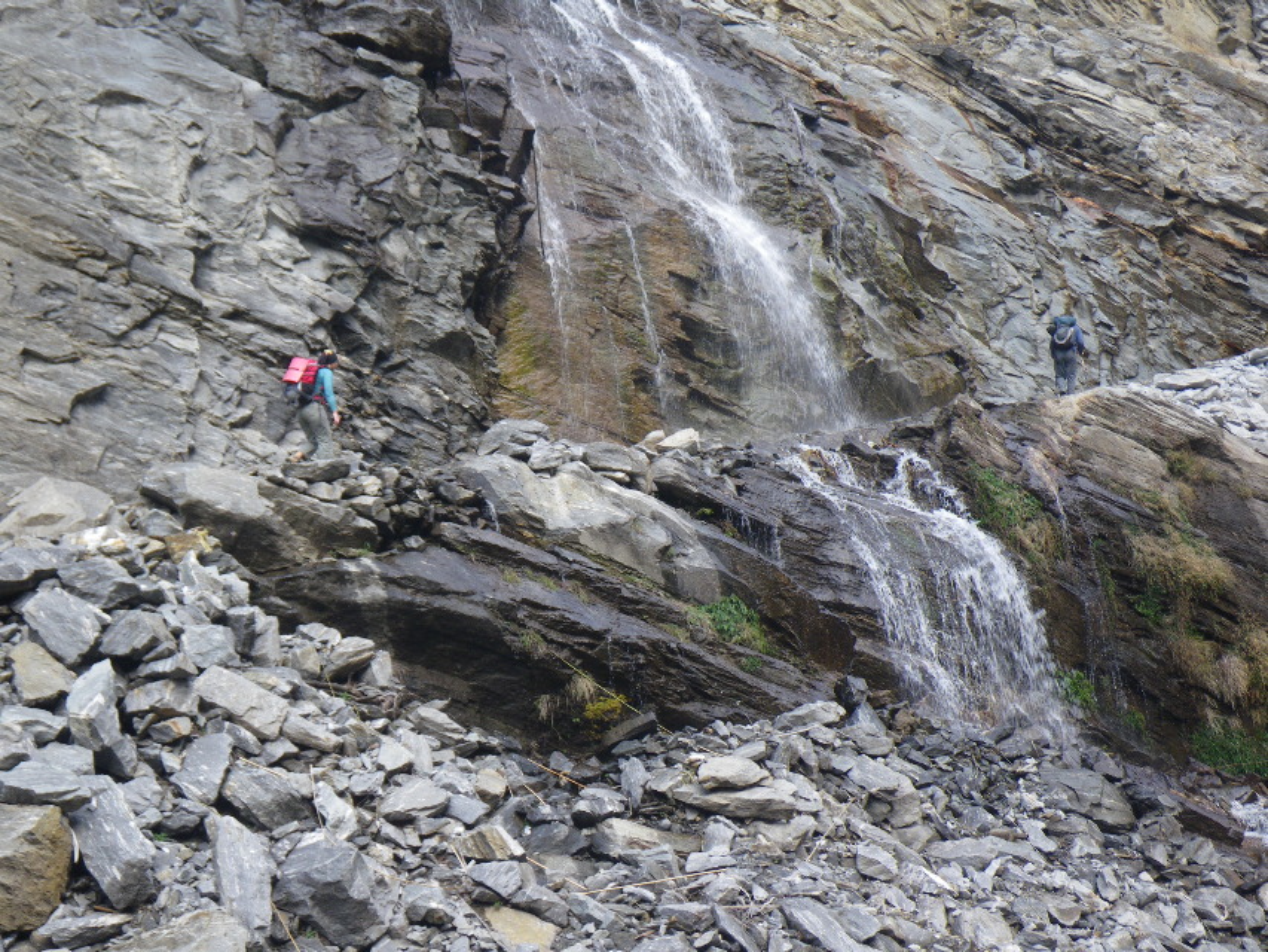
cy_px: 476
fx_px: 1539
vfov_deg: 34.4
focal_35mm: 42
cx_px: 634
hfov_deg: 44.8
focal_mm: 7.5
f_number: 4.2
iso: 80
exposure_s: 1/60
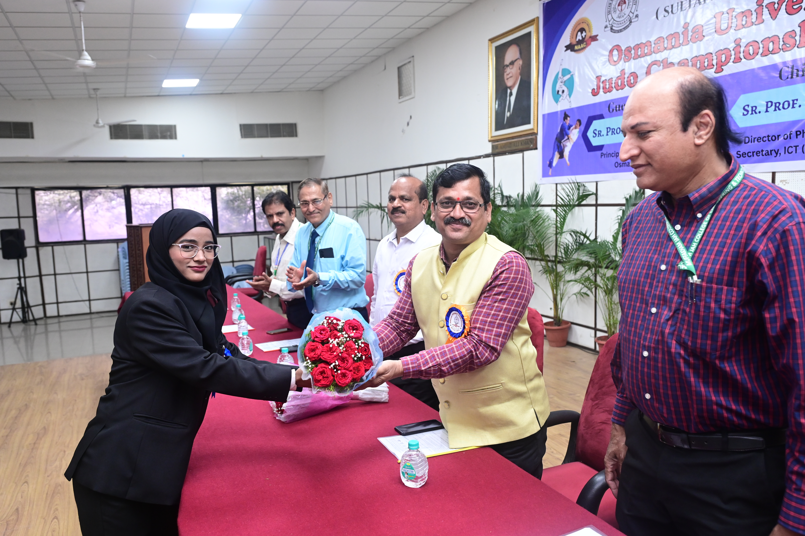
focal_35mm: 28
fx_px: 626
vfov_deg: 46.3
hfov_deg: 65.5
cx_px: 402
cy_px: 268
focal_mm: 28
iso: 2500
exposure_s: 1/125
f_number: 4.5
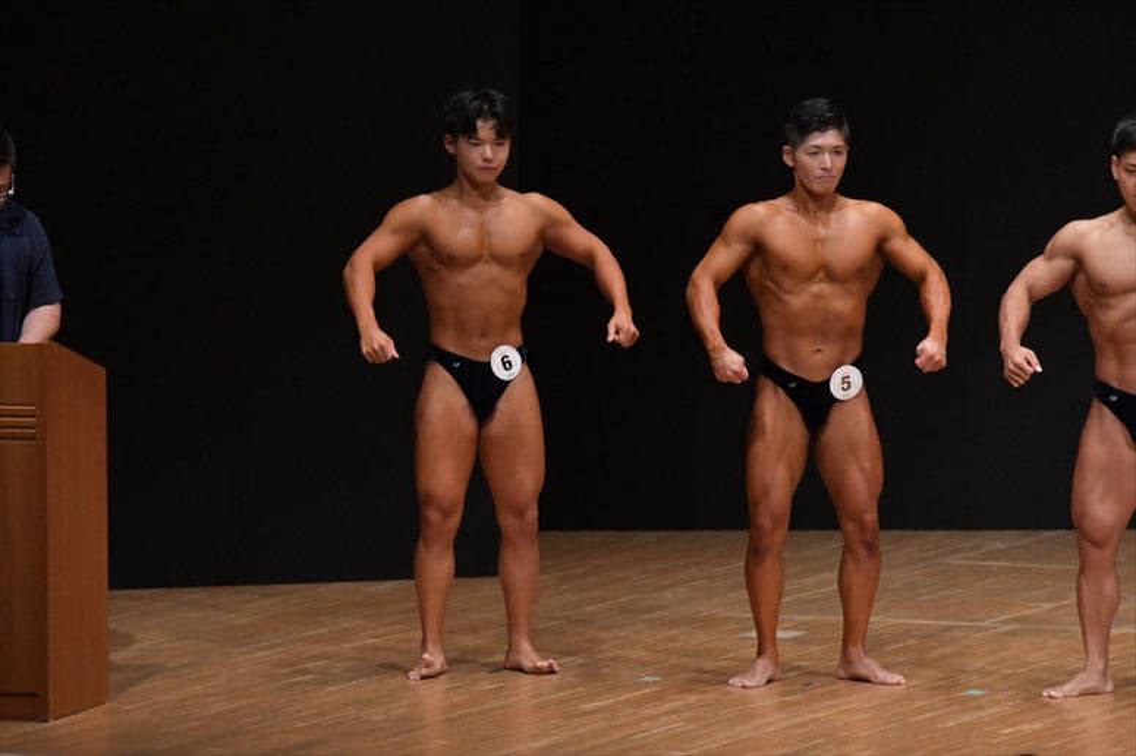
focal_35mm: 270
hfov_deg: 7.6
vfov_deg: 5.1
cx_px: 568
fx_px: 8516
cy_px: 378
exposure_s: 1/400
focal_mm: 180
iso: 6400
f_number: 5.6
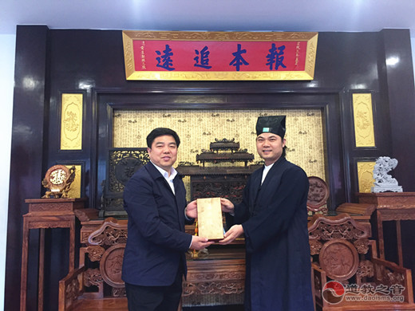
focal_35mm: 29
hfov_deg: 61.7
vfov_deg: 48.2
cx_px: 208
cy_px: 156
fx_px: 348
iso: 250
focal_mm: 4.15
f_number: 2.2
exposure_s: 1/20
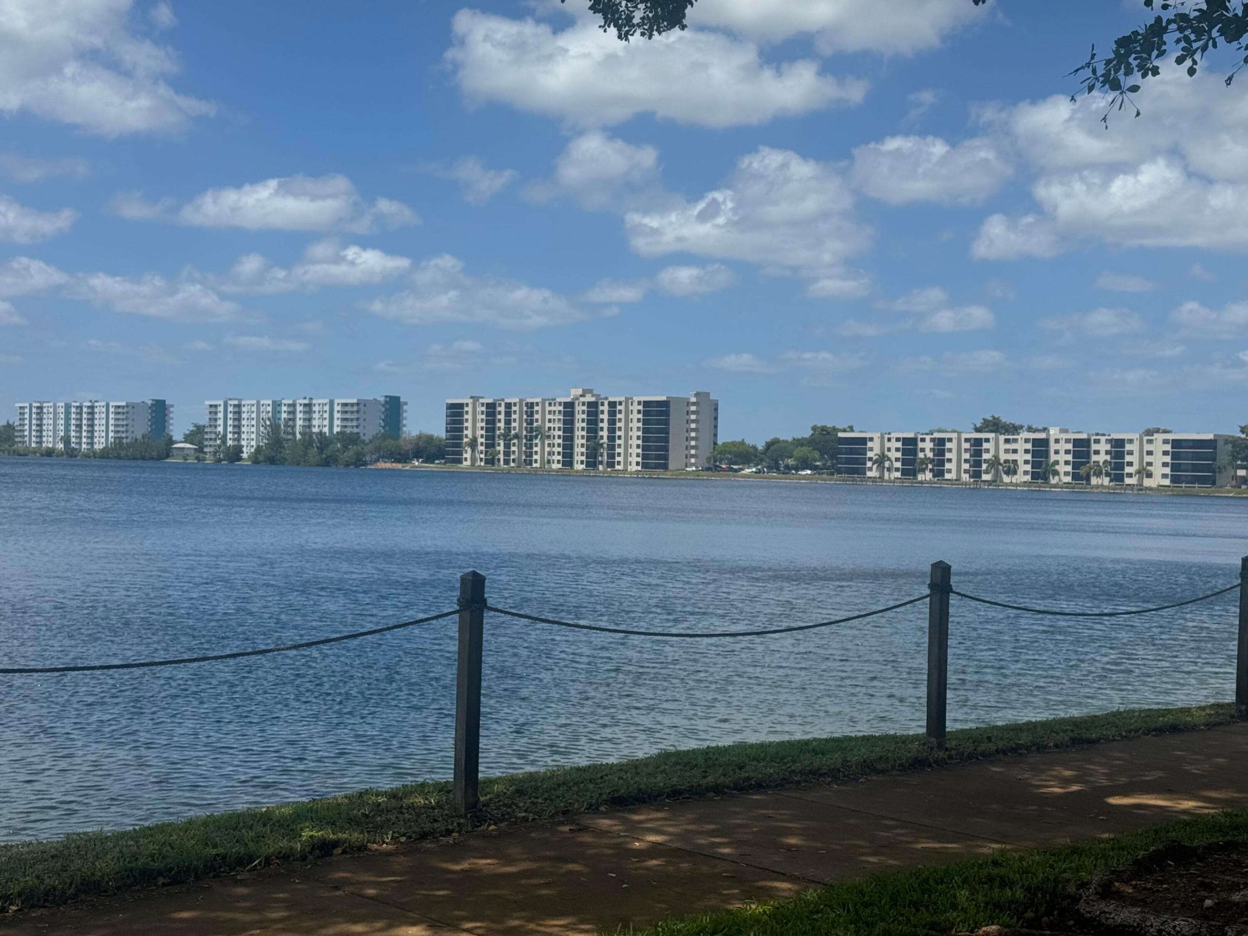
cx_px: 624
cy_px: 468
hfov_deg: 39.7
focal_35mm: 48
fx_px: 1731
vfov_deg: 30.3
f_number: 1.78
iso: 64
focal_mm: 6.76
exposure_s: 1/7937
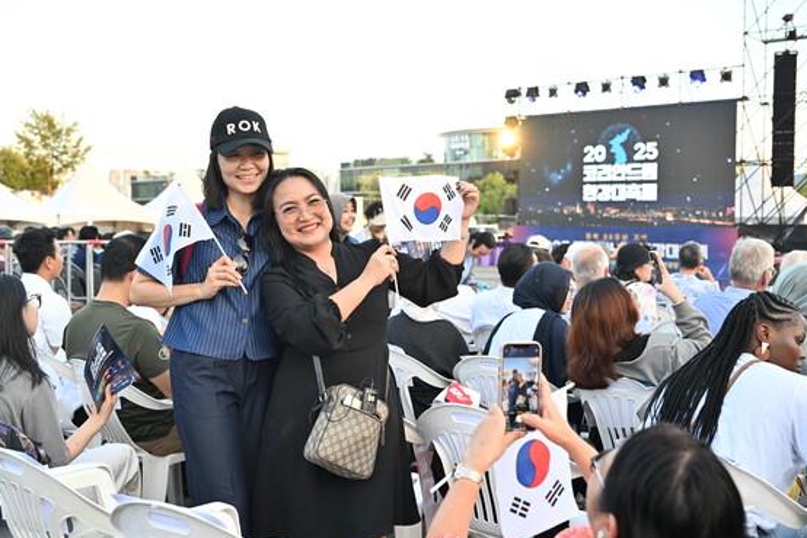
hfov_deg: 49.6
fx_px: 874
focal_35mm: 39
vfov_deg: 34.2
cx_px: 415
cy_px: 261
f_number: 4
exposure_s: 1/400
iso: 800
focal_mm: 36
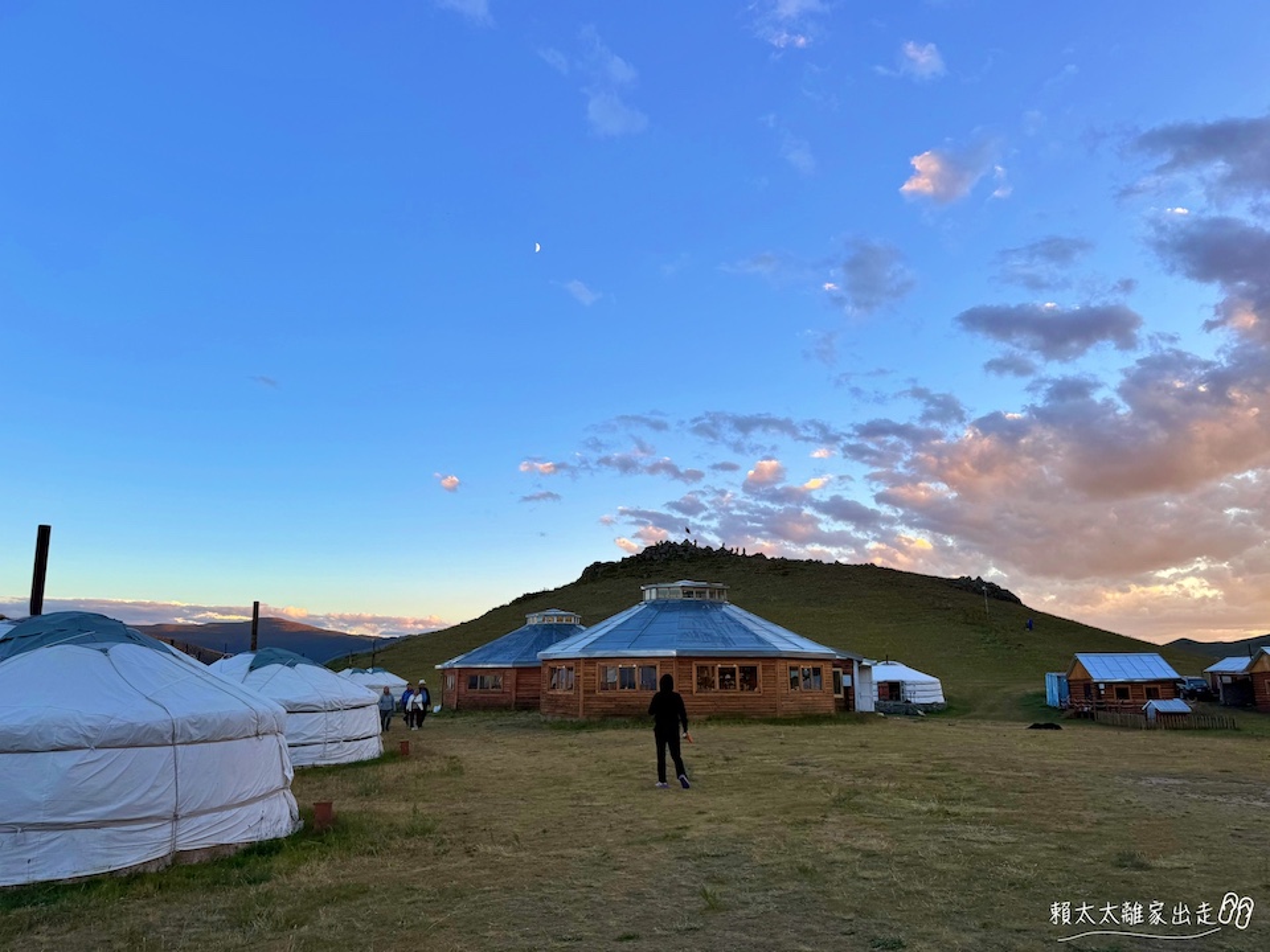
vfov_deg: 56.8
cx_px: 635
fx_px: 881
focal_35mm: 24
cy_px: 476
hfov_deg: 71.6
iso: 80
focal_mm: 6.76
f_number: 1.78
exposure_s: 1/598
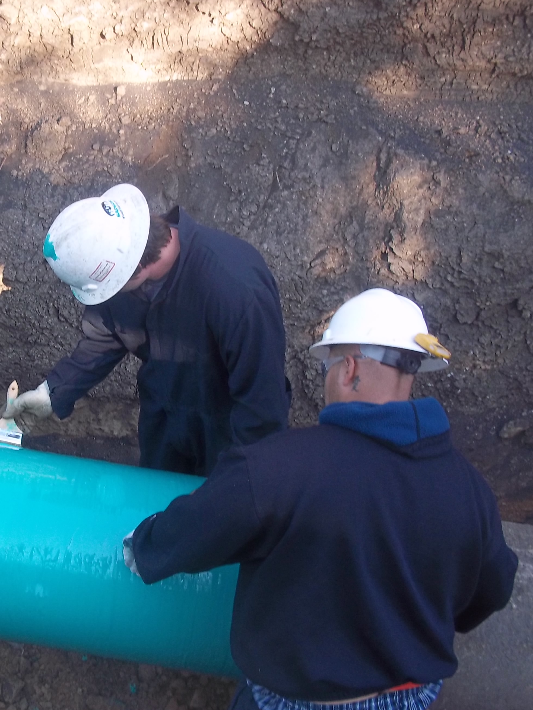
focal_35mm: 55
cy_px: 348
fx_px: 1129
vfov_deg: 34.9
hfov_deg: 25.5
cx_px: 22
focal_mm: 6.5
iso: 80
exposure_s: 1/100
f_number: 3.1
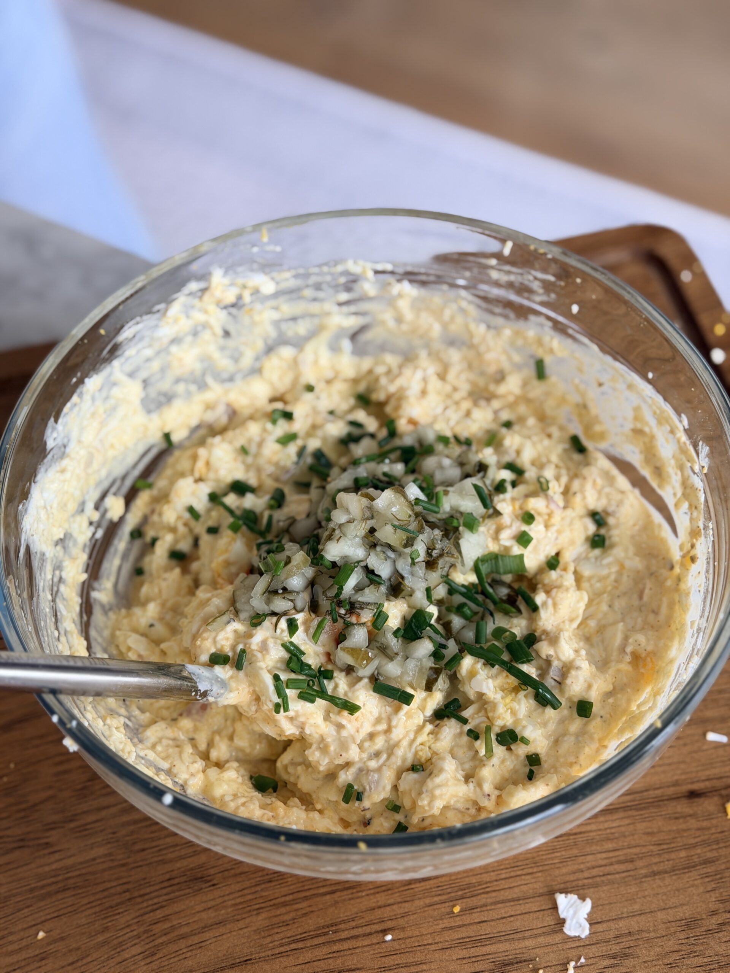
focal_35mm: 48
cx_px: 365
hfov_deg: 30.3
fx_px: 1350
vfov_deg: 39.7
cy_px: 486
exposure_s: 1/120
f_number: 1.78
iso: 80
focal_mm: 6.76
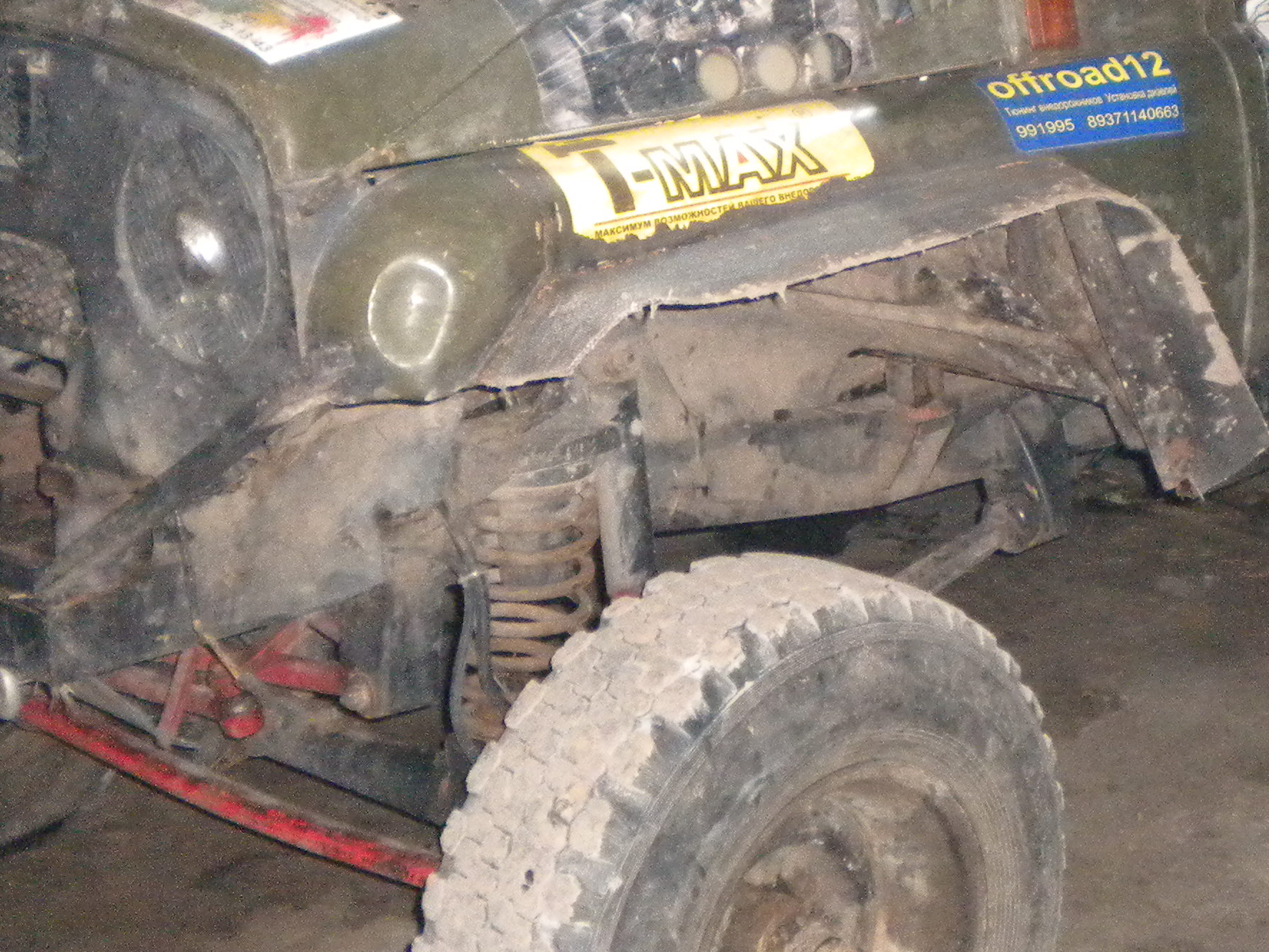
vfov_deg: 20.3
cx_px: 821
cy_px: 285
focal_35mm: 72
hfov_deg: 26.9
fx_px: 2640
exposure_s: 1/30
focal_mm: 6.3
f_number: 3.1
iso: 792
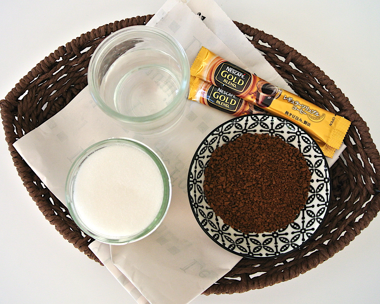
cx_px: 180
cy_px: 150
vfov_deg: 44.6
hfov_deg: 54.2
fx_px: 371
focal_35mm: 33
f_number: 3.5
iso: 200
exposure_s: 1/125
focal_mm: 11
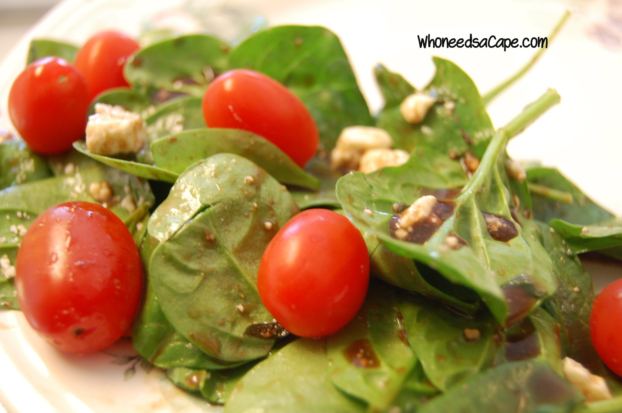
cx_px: 311
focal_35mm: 48
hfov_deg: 41.2
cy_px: 206
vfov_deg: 28.0
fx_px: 828
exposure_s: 1/13
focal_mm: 32
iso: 800
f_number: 4.5
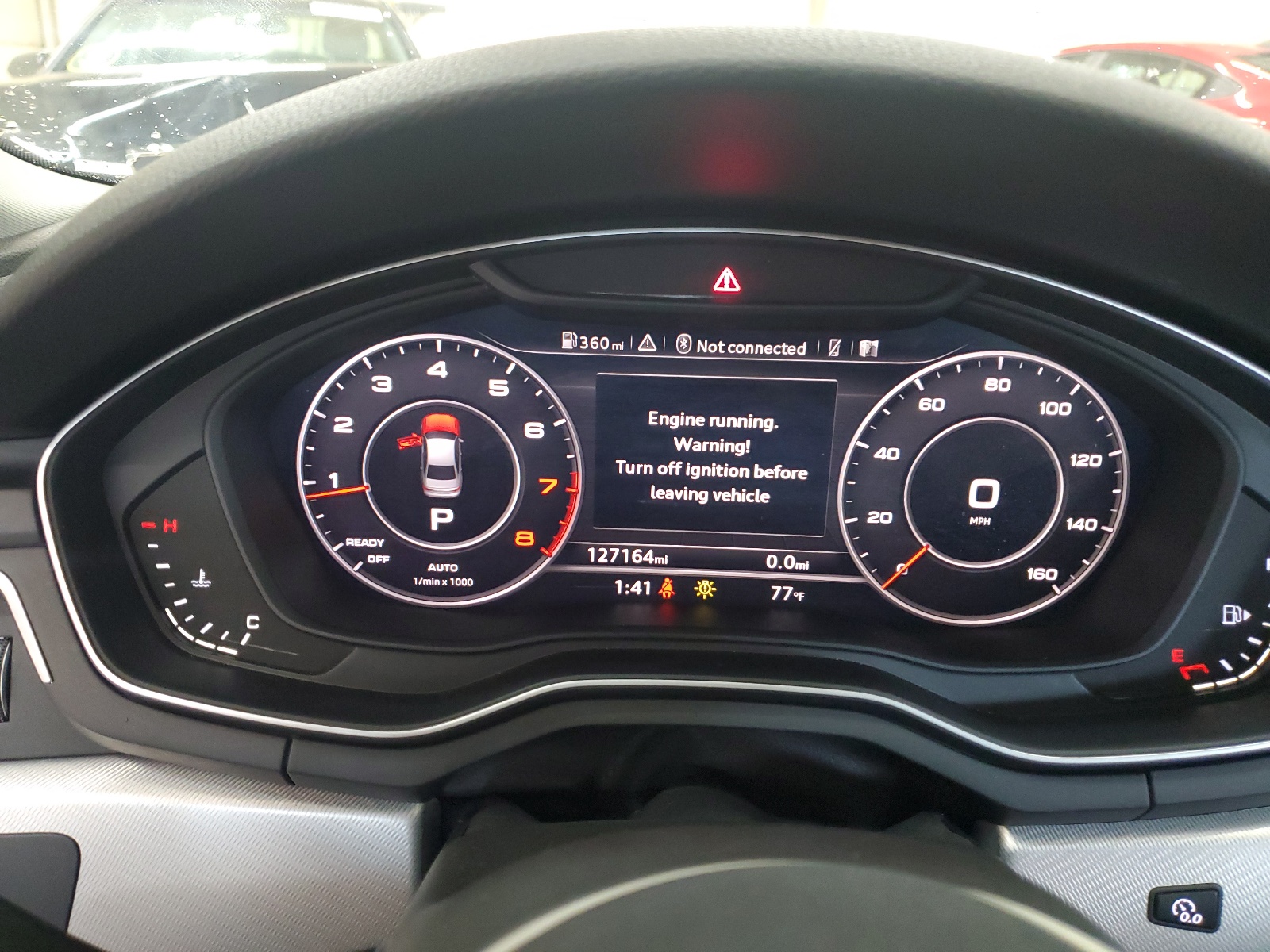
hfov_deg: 67.3
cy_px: 476
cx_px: 635
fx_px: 954
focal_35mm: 26
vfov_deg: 53.1
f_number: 1.5
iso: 312
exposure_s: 1/30
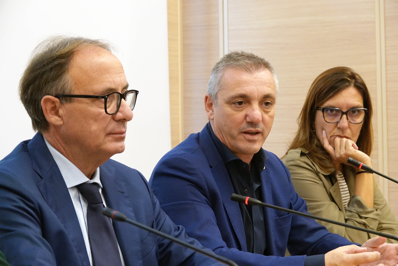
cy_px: 133
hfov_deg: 19.1
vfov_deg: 12.8
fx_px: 1183
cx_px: 199
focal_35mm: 107
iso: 800
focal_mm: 39.42
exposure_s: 1/60
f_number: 4
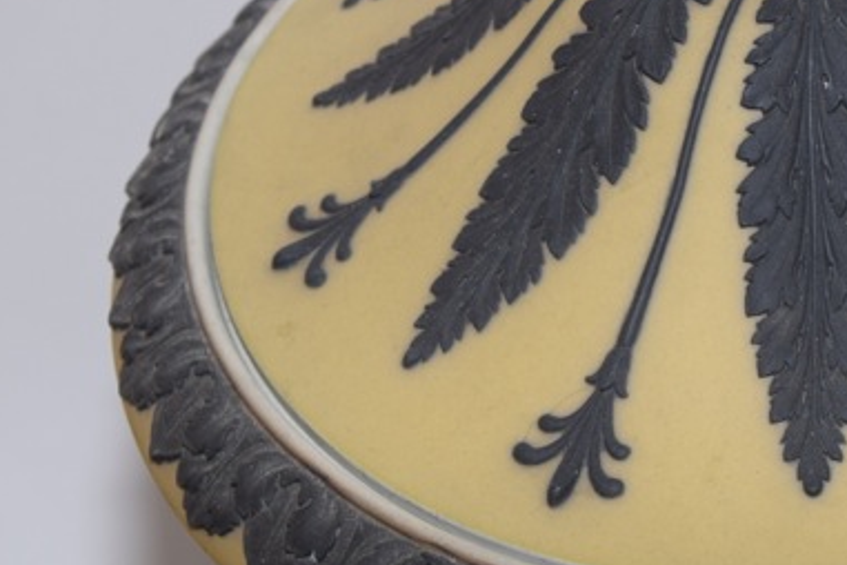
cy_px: 210
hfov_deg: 9.5
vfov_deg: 6.3
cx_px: 836
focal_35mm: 216
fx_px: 5089
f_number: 5.6
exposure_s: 1/60
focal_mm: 55
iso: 320
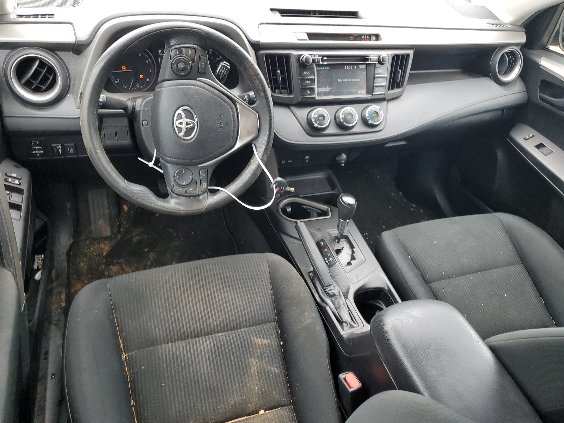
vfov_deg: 53.1
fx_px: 424
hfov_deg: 67.3
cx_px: 282
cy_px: 212
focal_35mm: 26
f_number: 1.5
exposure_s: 1/120
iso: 75
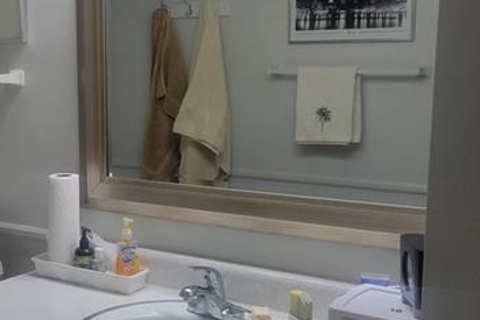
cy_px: 195
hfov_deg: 33.3
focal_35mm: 59
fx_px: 787
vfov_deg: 23.0
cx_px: 123
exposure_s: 1/120
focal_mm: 5.4
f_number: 1.8
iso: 80
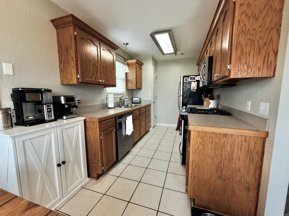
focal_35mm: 14
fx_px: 117
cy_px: 108
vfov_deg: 85.7
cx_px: 144
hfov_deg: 102.1
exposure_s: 1/120
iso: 160
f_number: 2.2
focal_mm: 2.22
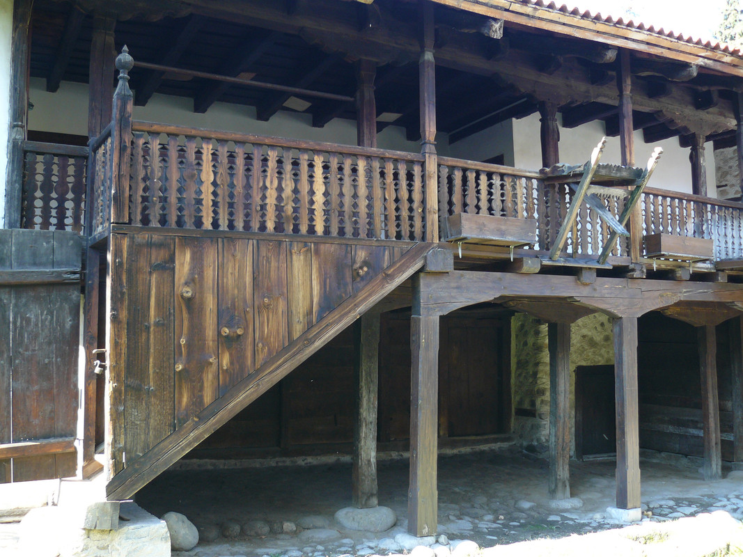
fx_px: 773
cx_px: 372
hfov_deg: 51.4
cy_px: 278
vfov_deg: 39.6
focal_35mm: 36
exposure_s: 1/50
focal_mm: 6
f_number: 2.8
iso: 100
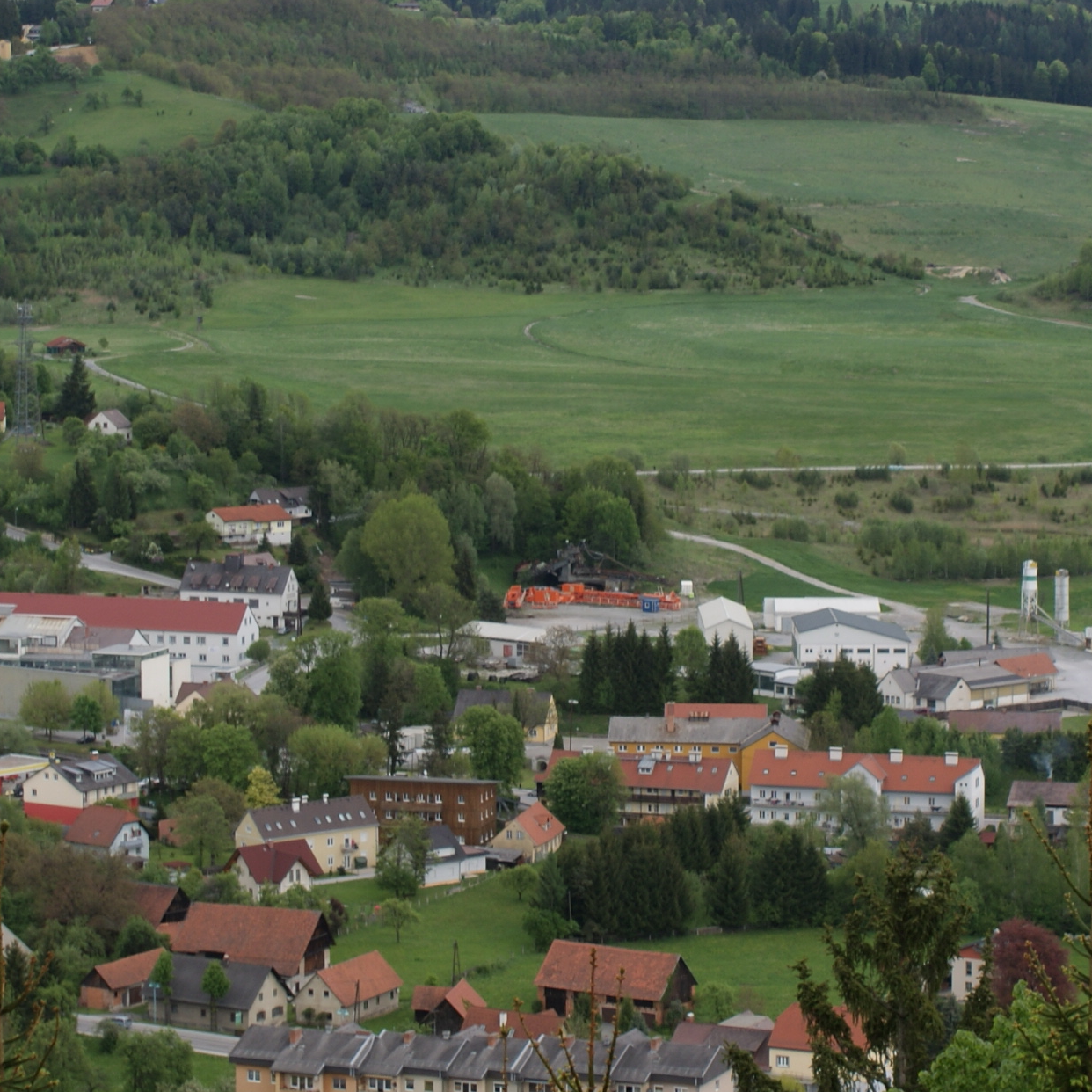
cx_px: 613
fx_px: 4247
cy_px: 425
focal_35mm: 119
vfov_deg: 14.6
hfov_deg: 14.6
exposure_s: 1/125
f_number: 8
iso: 100
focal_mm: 40
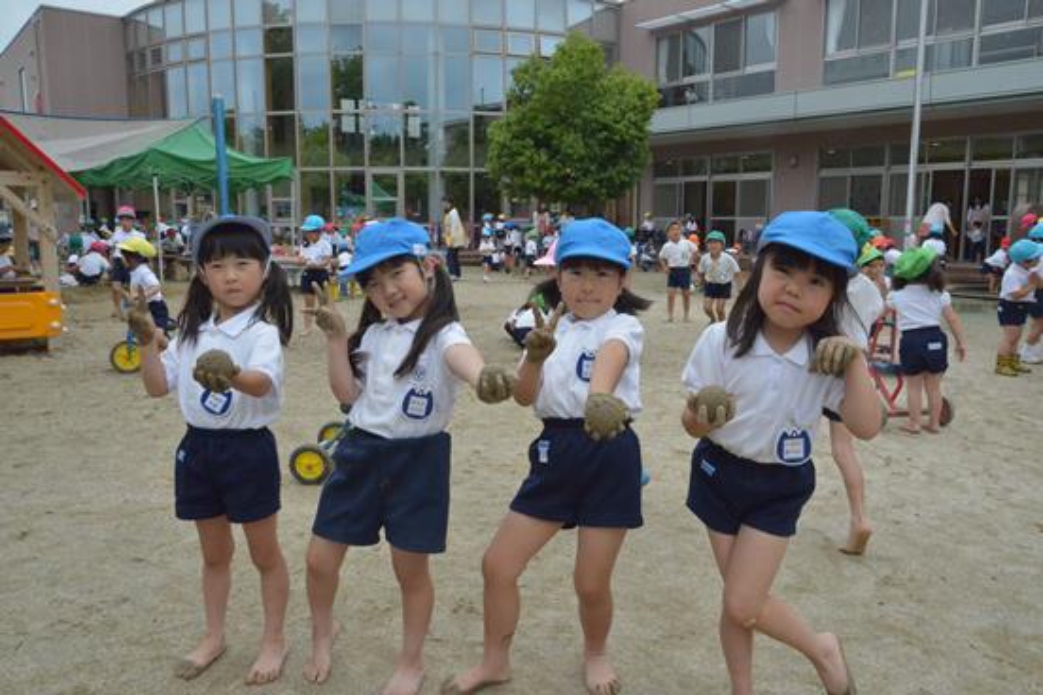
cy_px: 348
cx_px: 522
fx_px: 811
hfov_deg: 65.5
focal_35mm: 28
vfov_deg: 46.4
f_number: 18
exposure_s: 1/1250
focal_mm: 28
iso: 5000
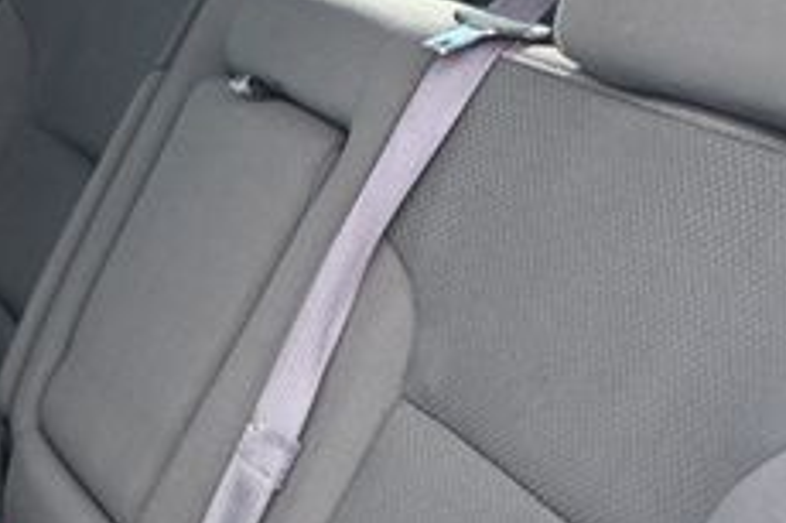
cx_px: -31
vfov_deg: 14.4
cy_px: 475
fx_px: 2053
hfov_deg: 20.8
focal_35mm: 94
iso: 900
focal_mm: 22.5
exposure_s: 1/125
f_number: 4
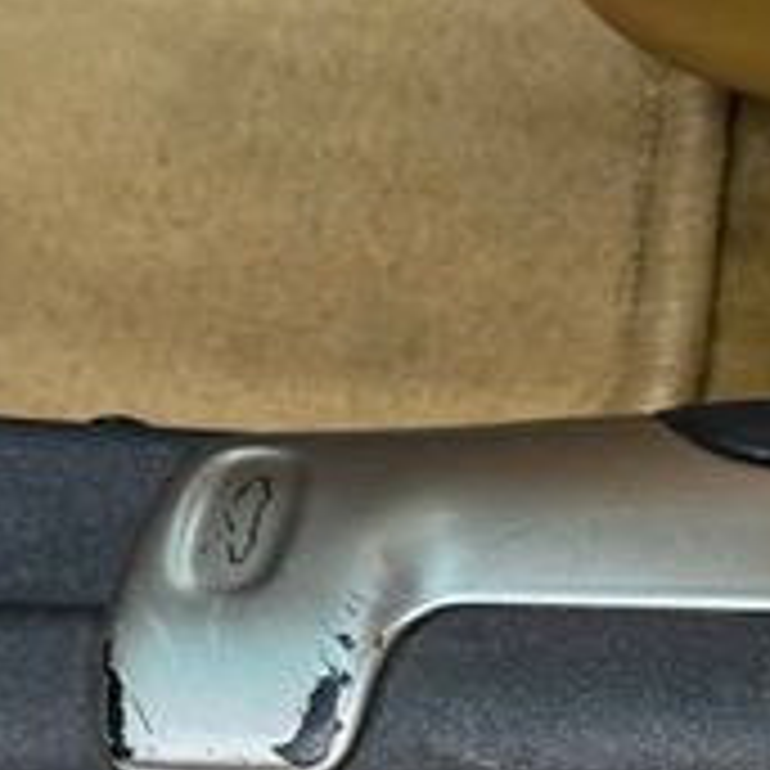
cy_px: 554
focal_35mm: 159
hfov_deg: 10.4
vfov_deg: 11.0
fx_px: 4001
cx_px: 1324
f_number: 1.78
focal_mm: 6.86
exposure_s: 1/24
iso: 640
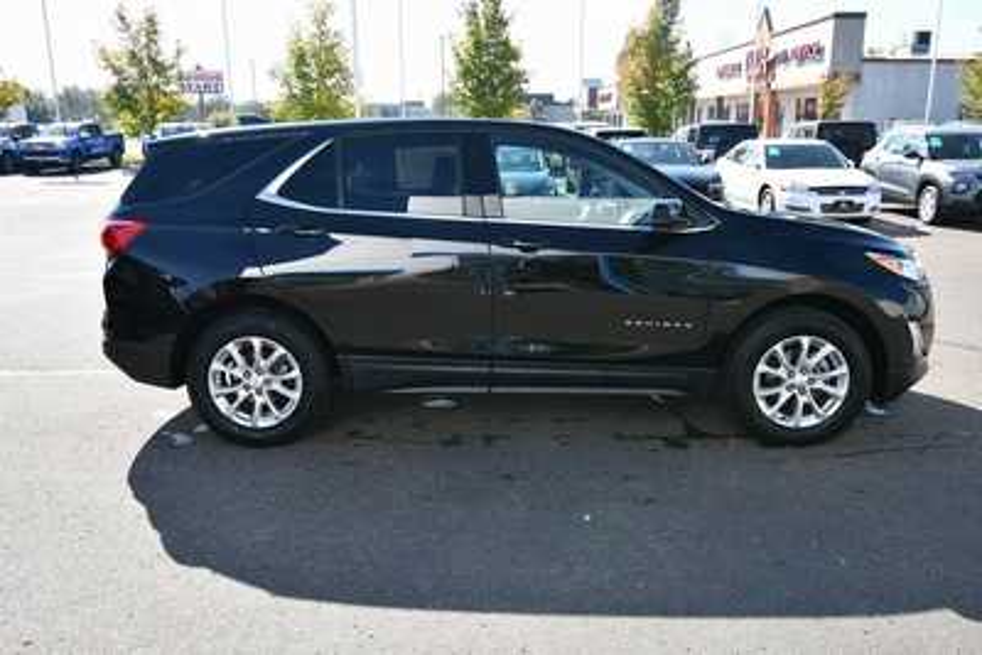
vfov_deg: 43.6
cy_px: 328
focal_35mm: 30
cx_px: 491
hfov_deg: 61.9
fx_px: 819
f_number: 6.3
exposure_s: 1/250
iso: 200
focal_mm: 20
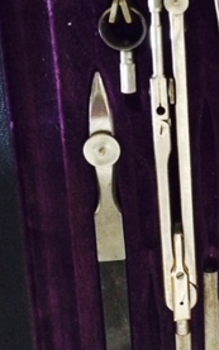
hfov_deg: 17.4
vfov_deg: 28.6
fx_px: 678
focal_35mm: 71
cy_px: 94
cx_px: 266
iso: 500
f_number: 2.2
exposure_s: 1/15
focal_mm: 4.15
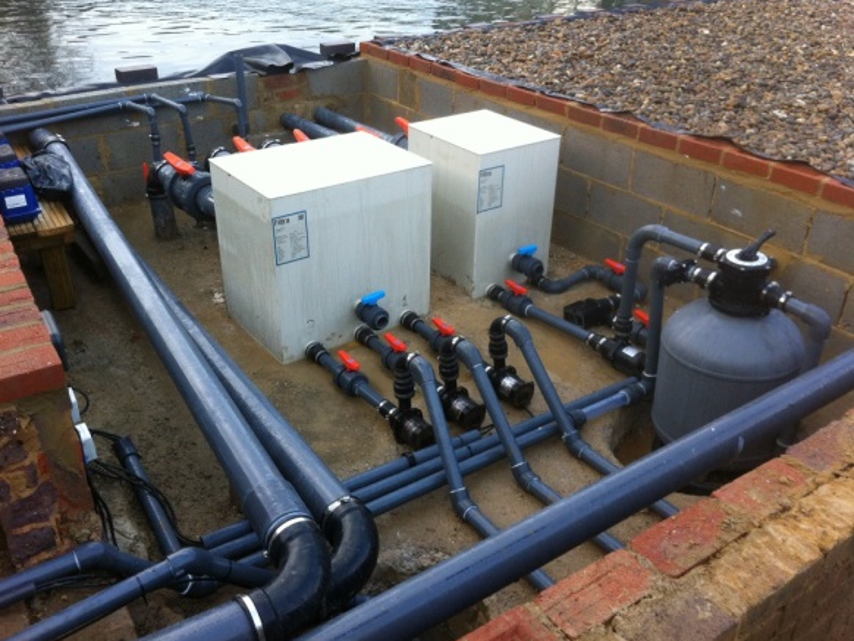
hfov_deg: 51.3
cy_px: 318
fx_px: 889
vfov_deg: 39.7
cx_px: 417
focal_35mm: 36
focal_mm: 3.85
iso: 125
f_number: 2.8
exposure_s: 1/120
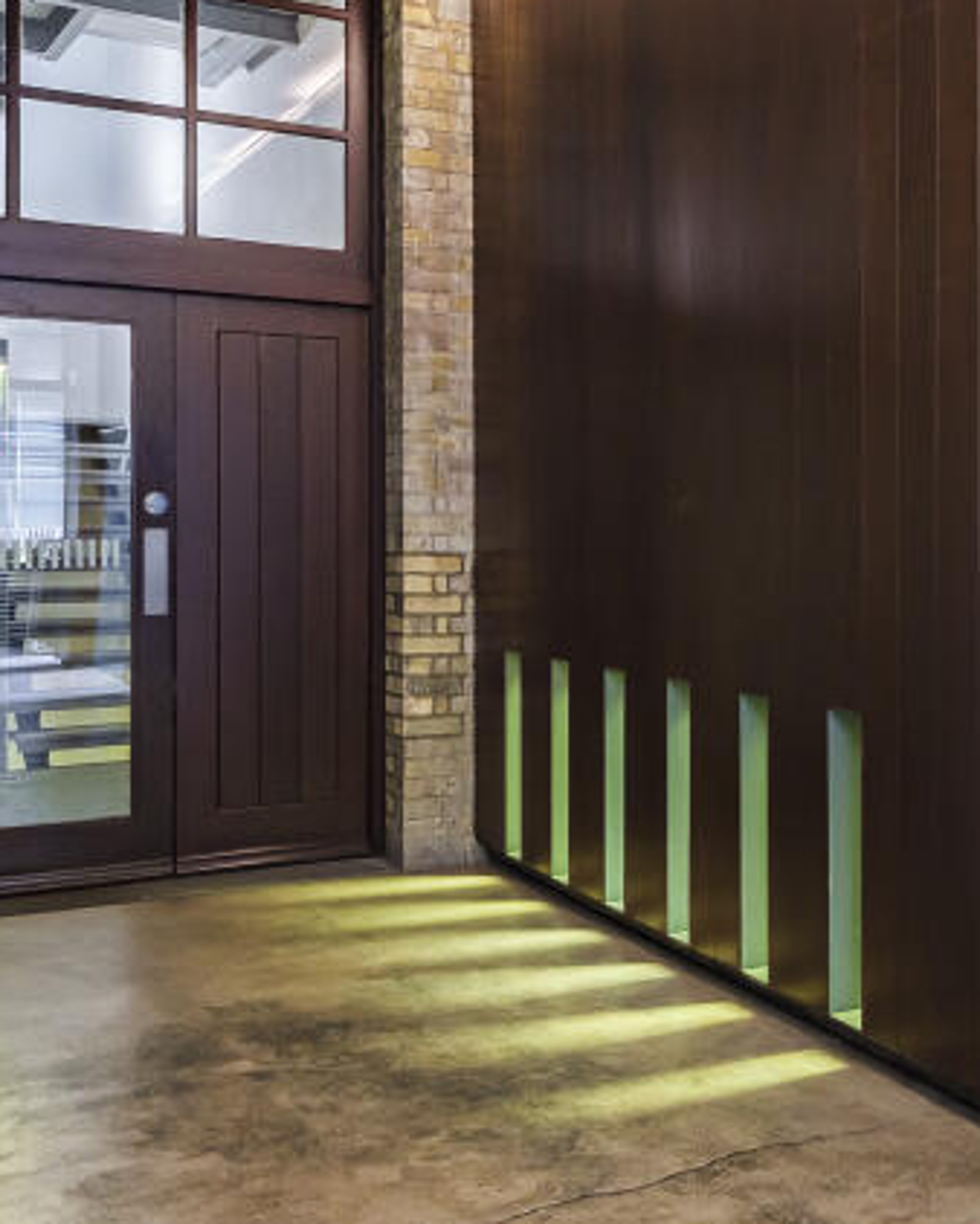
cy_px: 587
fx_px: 1485
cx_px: 826
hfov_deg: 35.0
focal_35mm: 41
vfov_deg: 44.8
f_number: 5
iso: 640
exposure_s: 1/9
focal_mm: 12.3
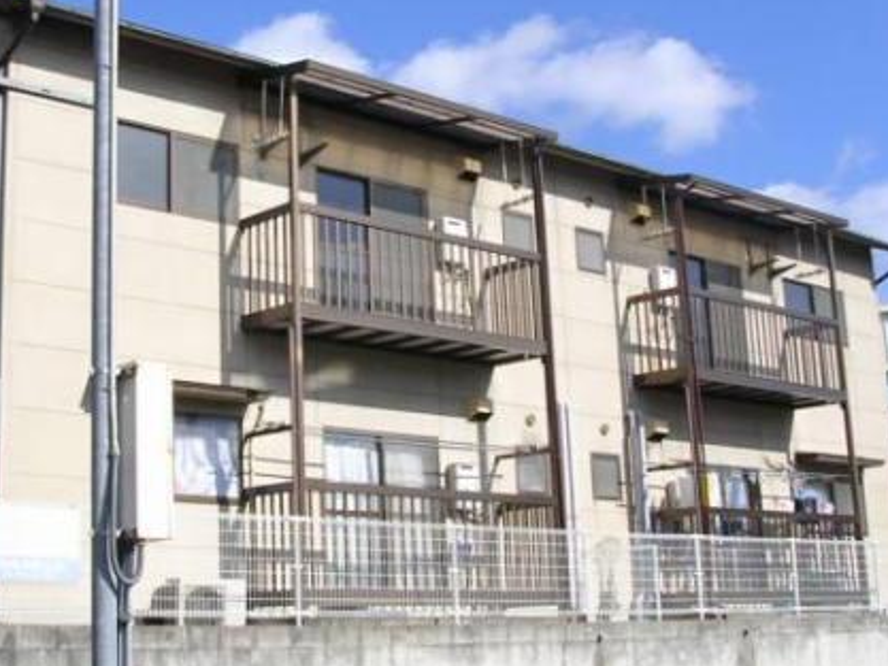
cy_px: 253
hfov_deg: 32.5
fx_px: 1514
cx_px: 311
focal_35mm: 59
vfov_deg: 24.8
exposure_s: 1/405
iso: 141
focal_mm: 6.2
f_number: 5.8
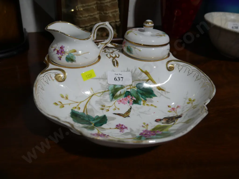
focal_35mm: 36
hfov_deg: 51.3
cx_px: 120
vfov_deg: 39.7
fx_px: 249
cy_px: 90
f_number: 4
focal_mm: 18
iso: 200
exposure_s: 1/125
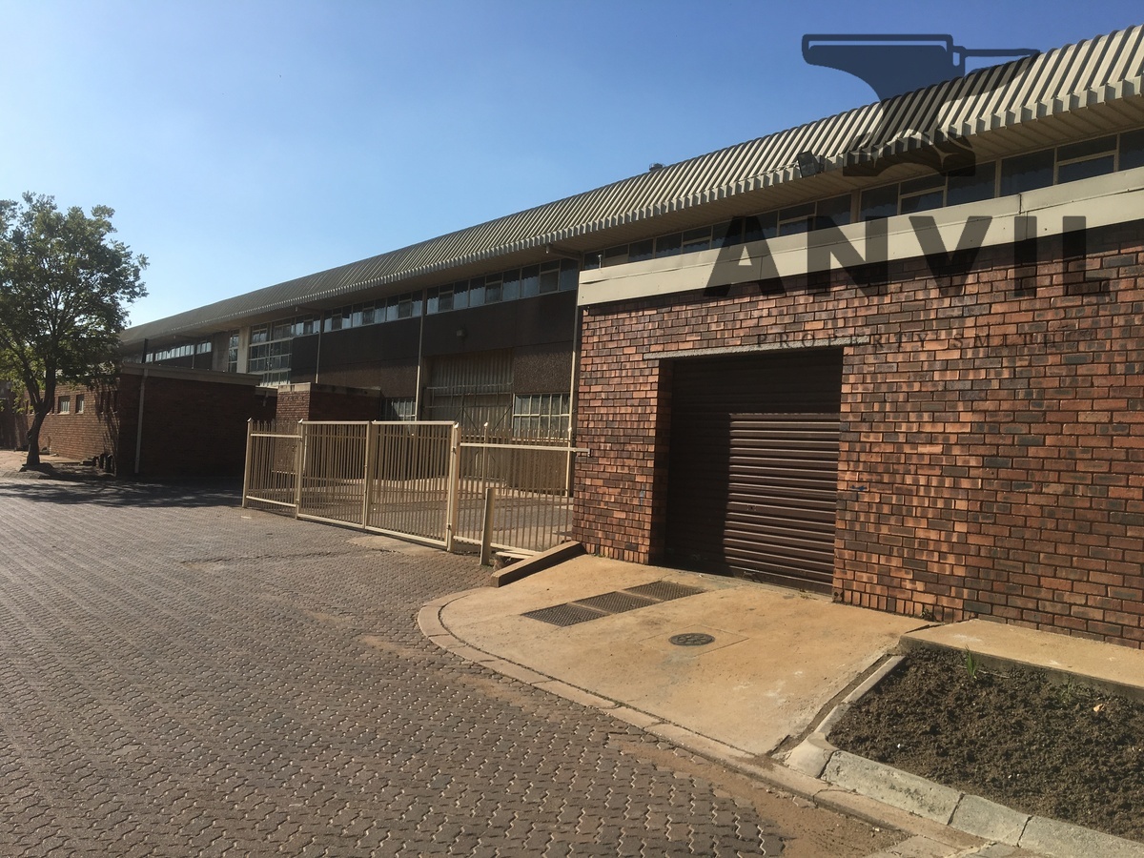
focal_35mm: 29
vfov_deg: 48.2
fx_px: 958
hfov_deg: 61.7
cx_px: 572
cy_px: 429
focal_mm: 4.15
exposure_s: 1/2262
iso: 25
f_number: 2.2
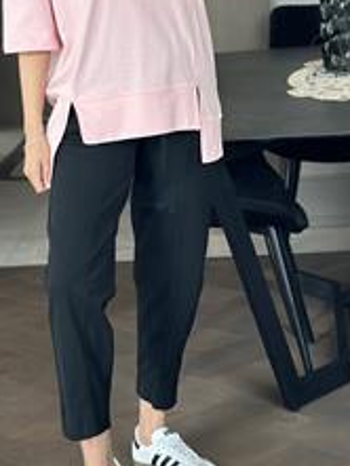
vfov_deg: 17.7
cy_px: 105
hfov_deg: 13.5
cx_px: 114
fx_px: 1482
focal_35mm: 110
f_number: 1.78
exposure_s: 1/60
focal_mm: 6.86
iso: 320
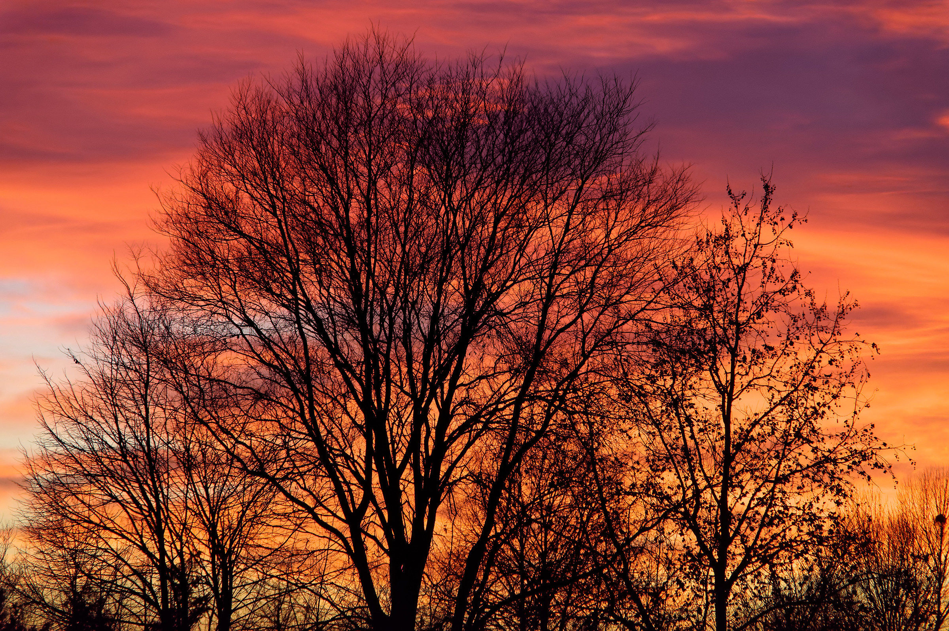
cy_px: 316
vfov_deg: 9.1
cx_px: 474
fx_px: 3950
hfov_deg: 13.7
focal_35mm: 150
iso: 6400
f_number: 8
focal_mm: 100
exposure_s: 1/320
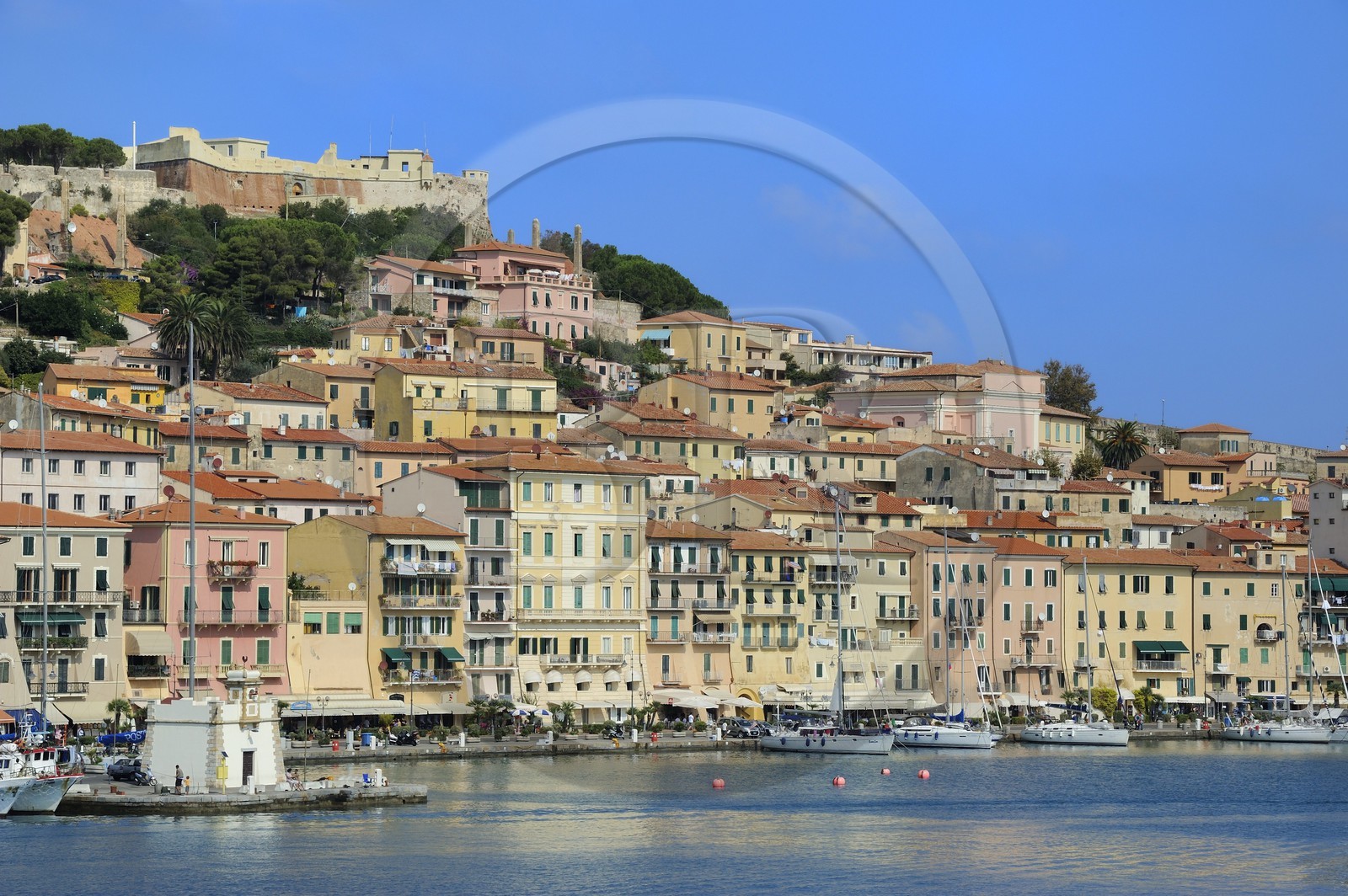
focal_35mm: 130
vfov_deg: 10.5
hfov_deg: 15.8
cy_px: 448
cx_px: 674
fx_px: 4864
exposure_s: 1/320
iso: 200
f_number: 14
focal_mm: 130
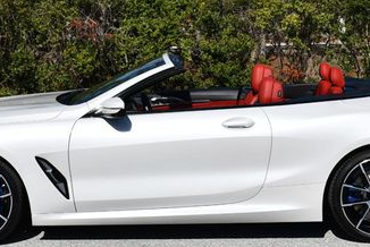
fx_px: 1132
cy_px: 58
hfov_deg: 18.6
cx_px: 192
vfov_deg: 12.4
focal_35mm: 110
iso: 100
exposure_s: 1/320
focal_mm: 28
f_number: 9
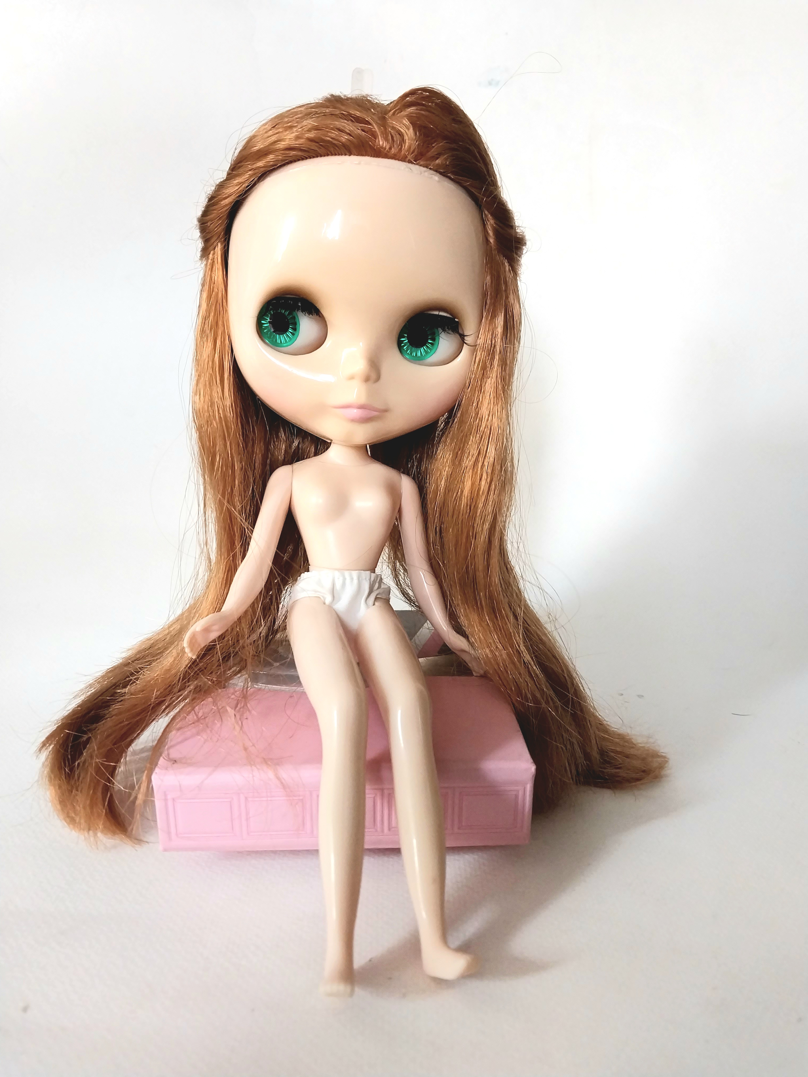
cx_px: 404
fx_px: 809
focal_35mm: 26
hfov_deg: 53.1
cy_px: 538
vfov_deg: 67.3
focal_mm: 4
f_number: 1.8
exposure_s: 1/50
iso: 125
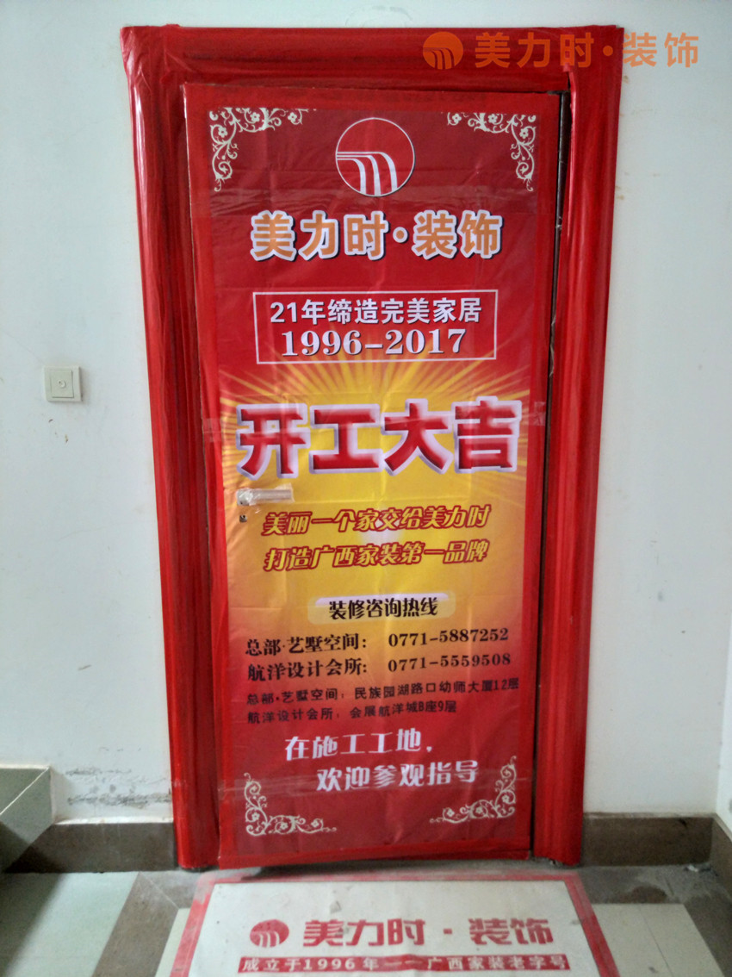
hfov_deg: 58.9
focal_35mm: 23
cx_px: 366
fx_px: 649
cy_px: 488
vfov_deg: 73.9
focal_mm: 4.04
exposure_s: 1/20
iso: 1000
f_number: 2
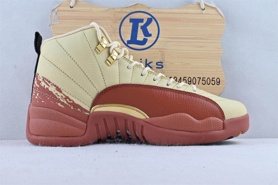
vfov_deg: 28.5
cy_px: 92
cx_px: 139
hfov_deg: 41.7
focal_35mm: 47
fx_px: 365
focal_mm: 31.5
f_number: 10
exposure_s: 1/15
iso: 100
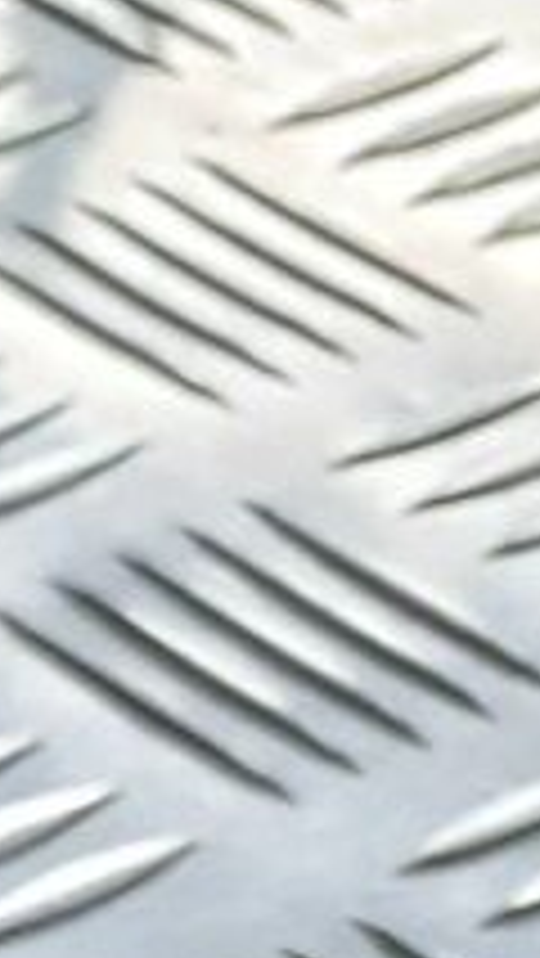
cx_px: -2394
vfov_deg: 10.1
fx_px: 4729
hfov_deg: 5.0
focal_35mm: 186
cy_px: 2303
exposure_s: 1/50
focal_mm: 5.4
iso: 500
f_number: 1.8
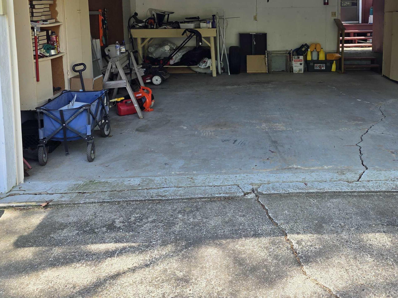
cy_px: 72
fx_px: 425
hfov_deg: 49.2
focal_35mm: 37
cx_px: 269
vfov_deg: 37.6
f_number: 1.7
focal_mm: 6.3
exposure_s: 1/180
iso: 25
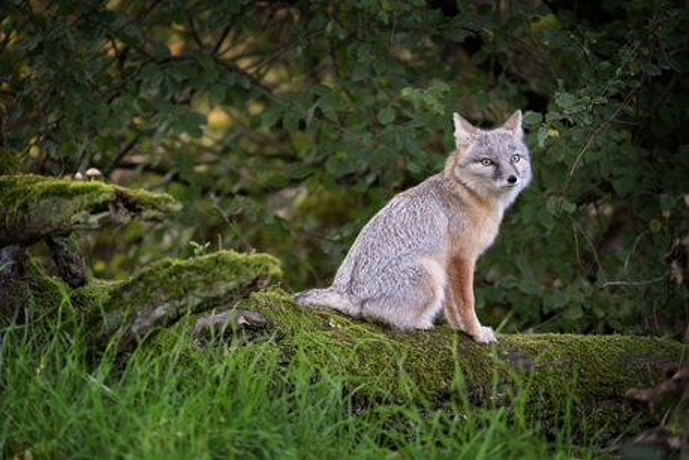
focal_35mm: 275
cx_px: 344
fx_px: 5259
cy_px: 230
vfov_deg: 5.0
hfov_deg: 7.5
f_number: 6.3
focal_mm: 274.7
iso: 1600
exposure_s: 1/250
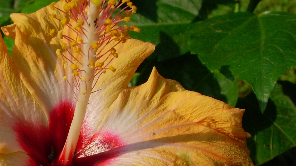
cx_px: 53
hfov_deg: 24.8
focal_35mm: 84
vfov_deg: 14.0
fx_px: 659
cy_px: 187
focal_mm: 7.8
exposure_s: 1/575
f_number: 4.8
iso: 64
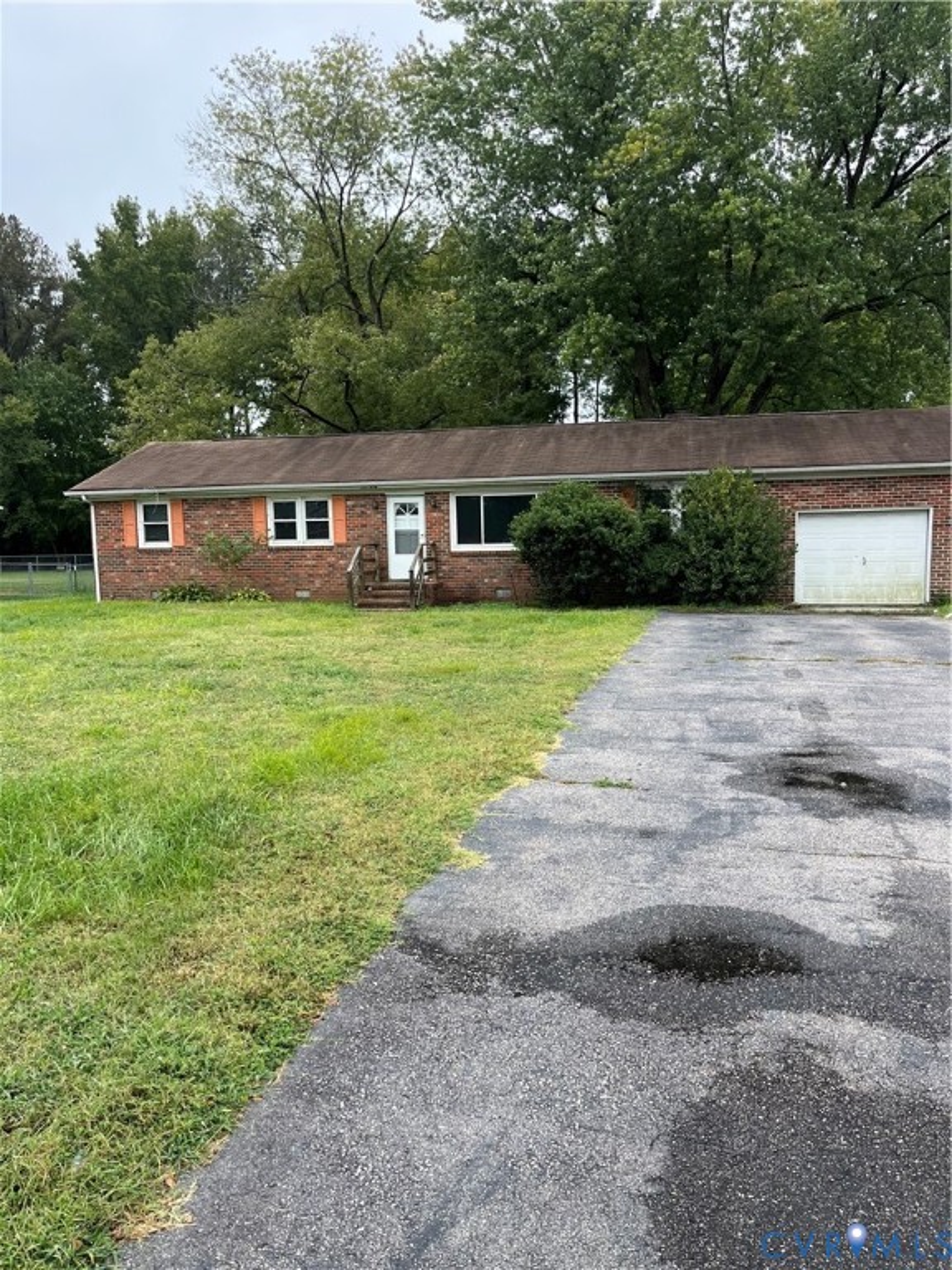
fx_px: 953
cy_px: 635
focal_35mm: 26
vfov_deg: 67.3
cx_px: 476
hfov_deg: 53.1
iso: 50
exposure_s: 1/534
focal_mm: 5.1
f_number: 1.6
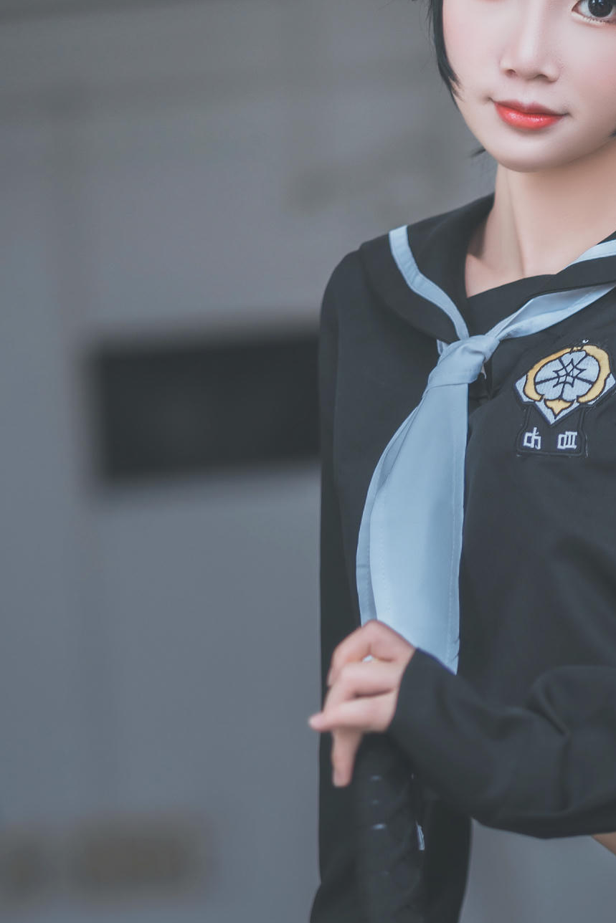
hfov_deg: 6.9
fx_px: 5080
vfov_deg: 10.4
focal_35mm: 198
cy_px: 765
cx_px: 625
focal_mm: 85
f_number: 1.8
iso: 160
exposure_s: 1/100
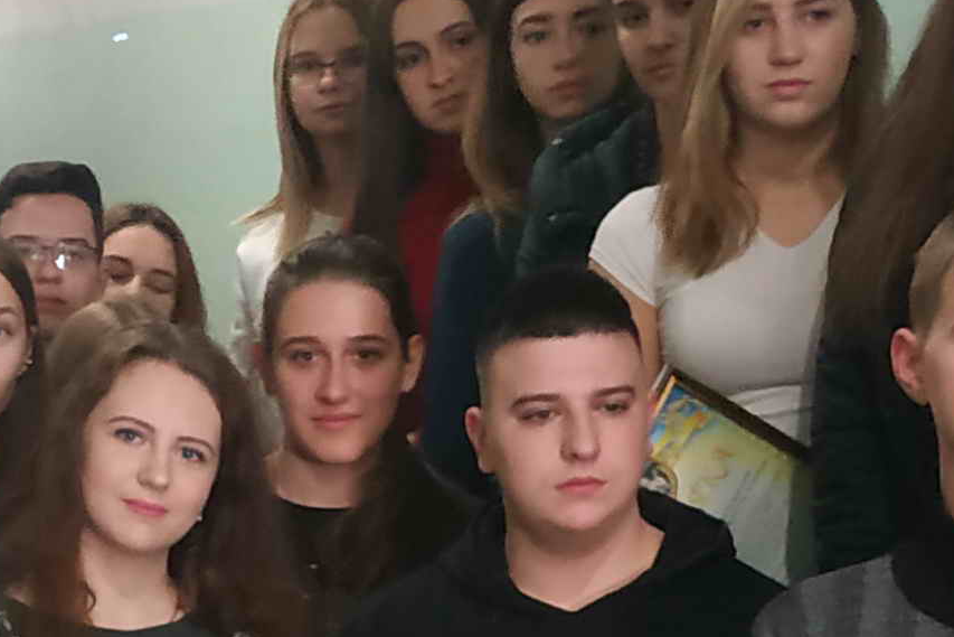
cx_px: 236
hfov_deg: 17.4
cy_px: 994
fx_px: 3101
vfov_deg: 11.2
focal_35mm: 117
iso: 800
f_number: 1.9
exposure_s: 1/20
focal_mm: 3.94
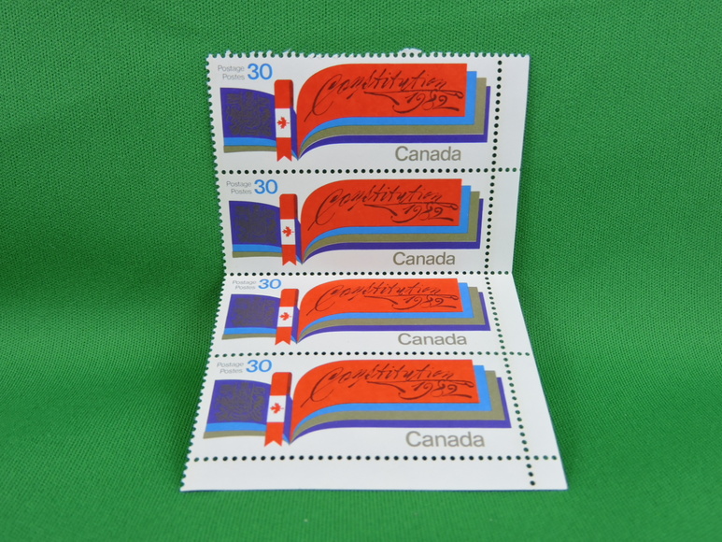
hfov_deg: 60.0
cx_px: 361
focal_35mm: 30
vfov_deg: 46.8
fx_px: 626
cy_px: 271
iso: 320
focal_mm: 5.4
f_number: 3.5
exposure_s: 1/125
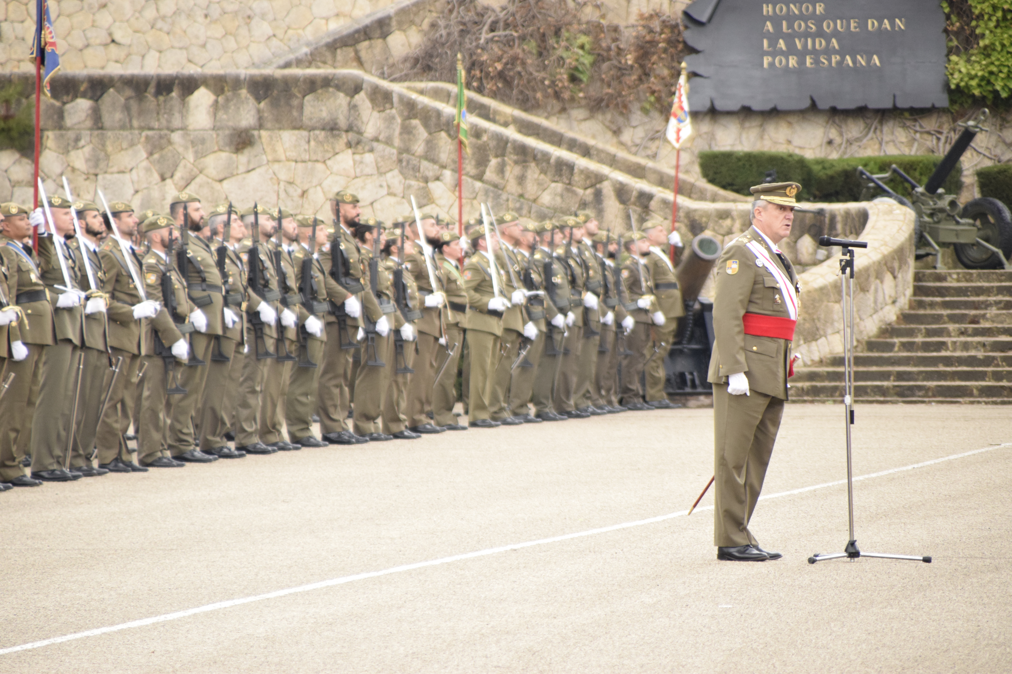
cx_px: 506
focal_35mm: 300
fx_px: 8433
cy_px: 337
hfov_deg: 6.9
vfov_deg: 4.6
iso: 1600
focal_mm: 200
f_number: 6.3
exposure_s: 1/200
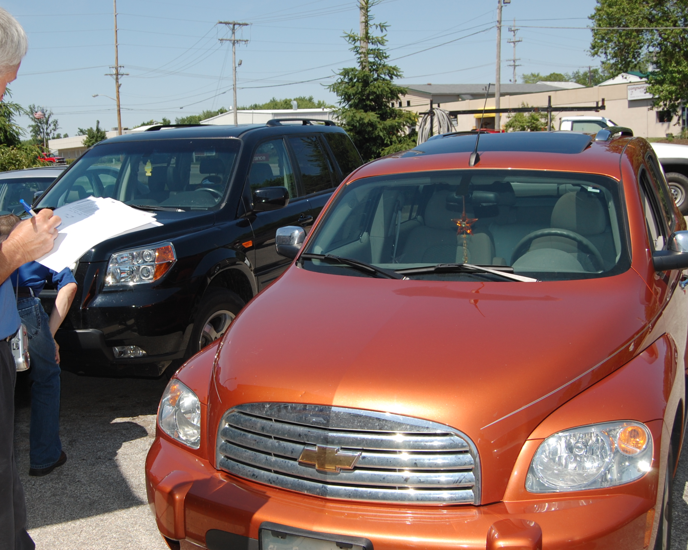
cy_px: 272
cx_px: 269
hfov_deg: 40.9
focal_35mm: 45
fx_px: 916
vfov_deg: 33.4
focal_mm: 26
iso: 200
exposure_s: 1/500
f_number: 8
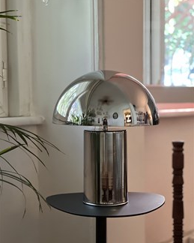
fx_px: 582
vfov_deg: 23.6
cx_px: 97
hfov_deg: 18.9
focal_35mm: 81
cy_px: 128
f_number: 2.8
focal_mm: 9
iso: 320
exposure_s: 1/33
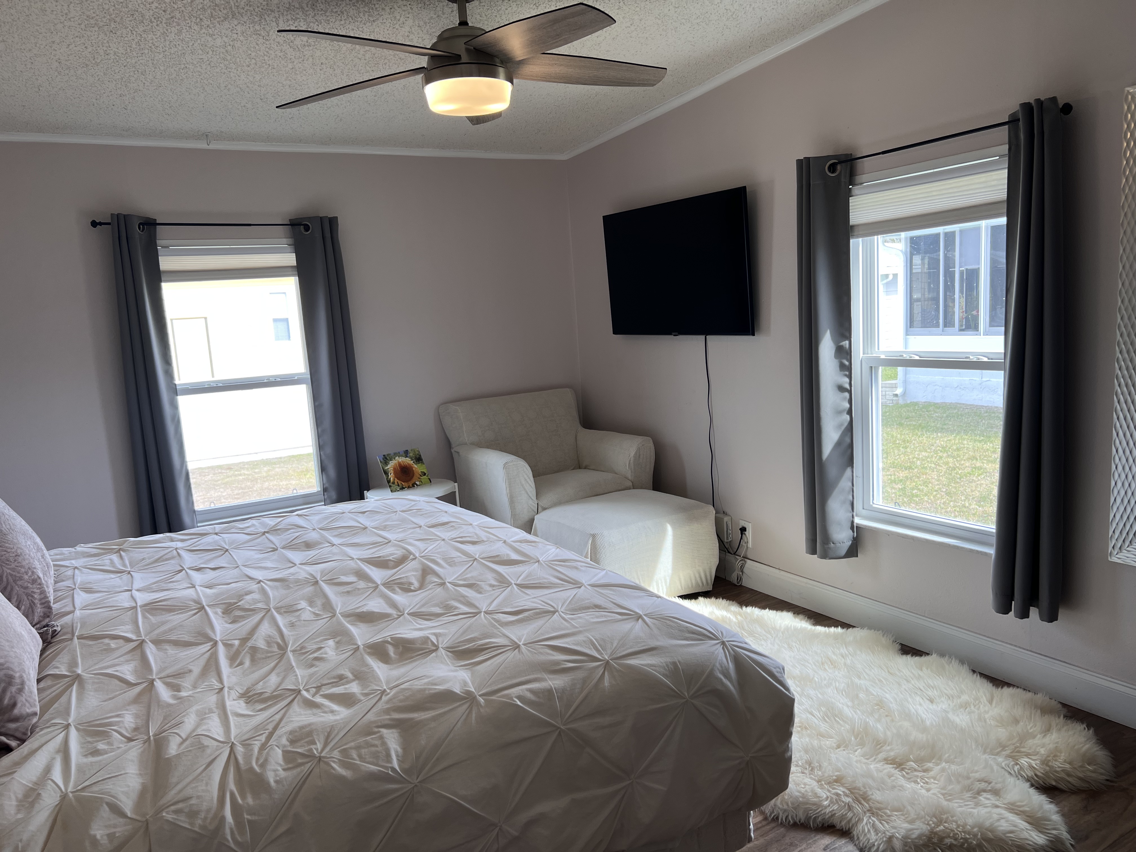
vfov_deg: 53.1
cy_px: 426
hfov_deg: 67.3
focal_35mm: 26
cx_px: 568
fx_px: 853
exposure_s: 1/151
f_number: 1.5
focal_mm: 5.7
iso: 40
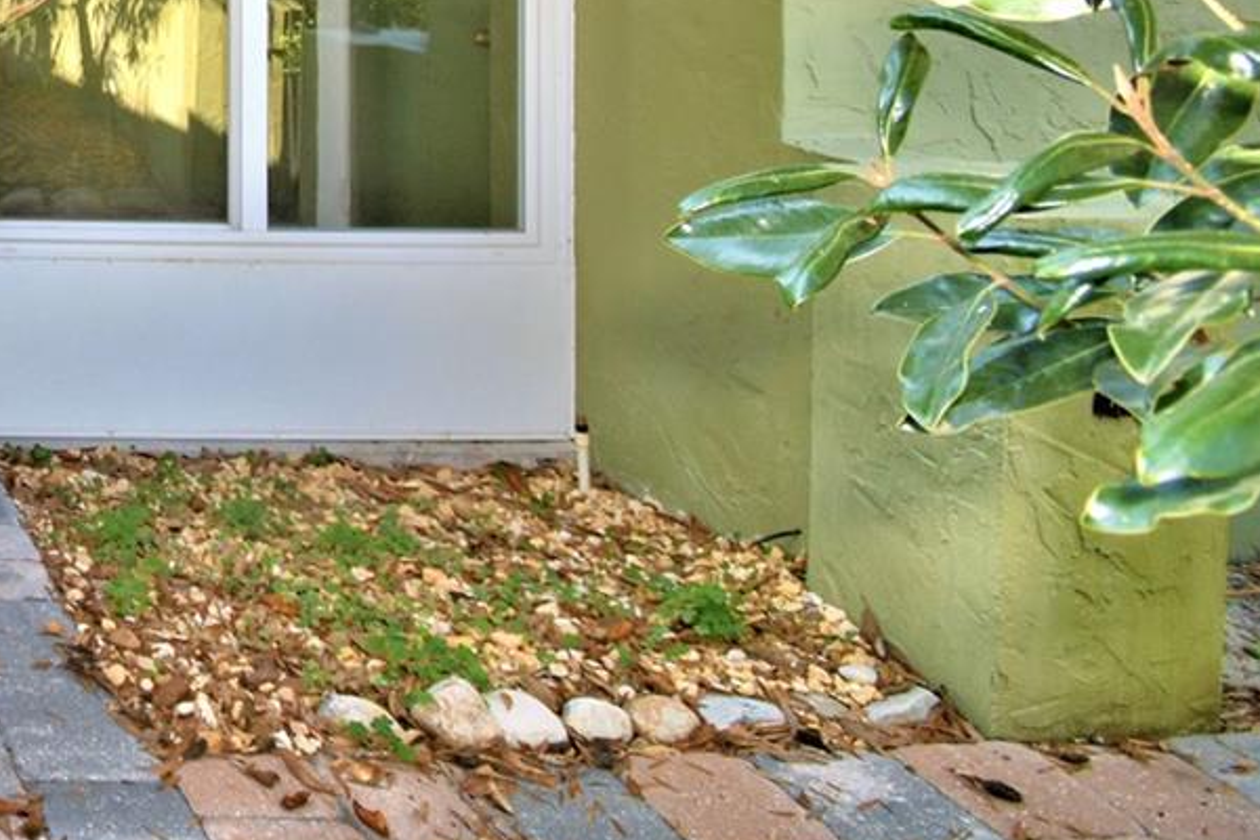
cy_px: -170
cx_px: -386
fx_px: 1400
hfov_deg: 34.2
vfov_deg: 28.9
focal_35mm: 40
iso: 100
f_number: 4.5
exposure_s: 1/160
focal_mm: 10
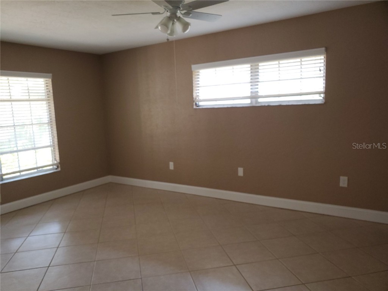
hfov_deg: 67.3
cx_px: 194
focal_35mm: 26
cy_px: 146
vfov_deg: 53.1
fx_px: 291
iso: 125
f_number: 2.4
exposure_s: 1/40
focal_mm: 4.3
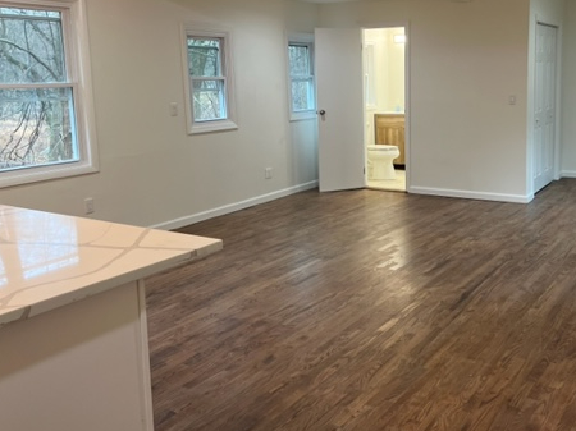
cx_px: 379
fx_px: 615
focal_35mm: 37
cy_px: 159
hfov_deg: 49.4
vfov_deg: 38.4
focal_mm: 5.7
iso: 64
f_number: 1.5
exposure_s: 1/60
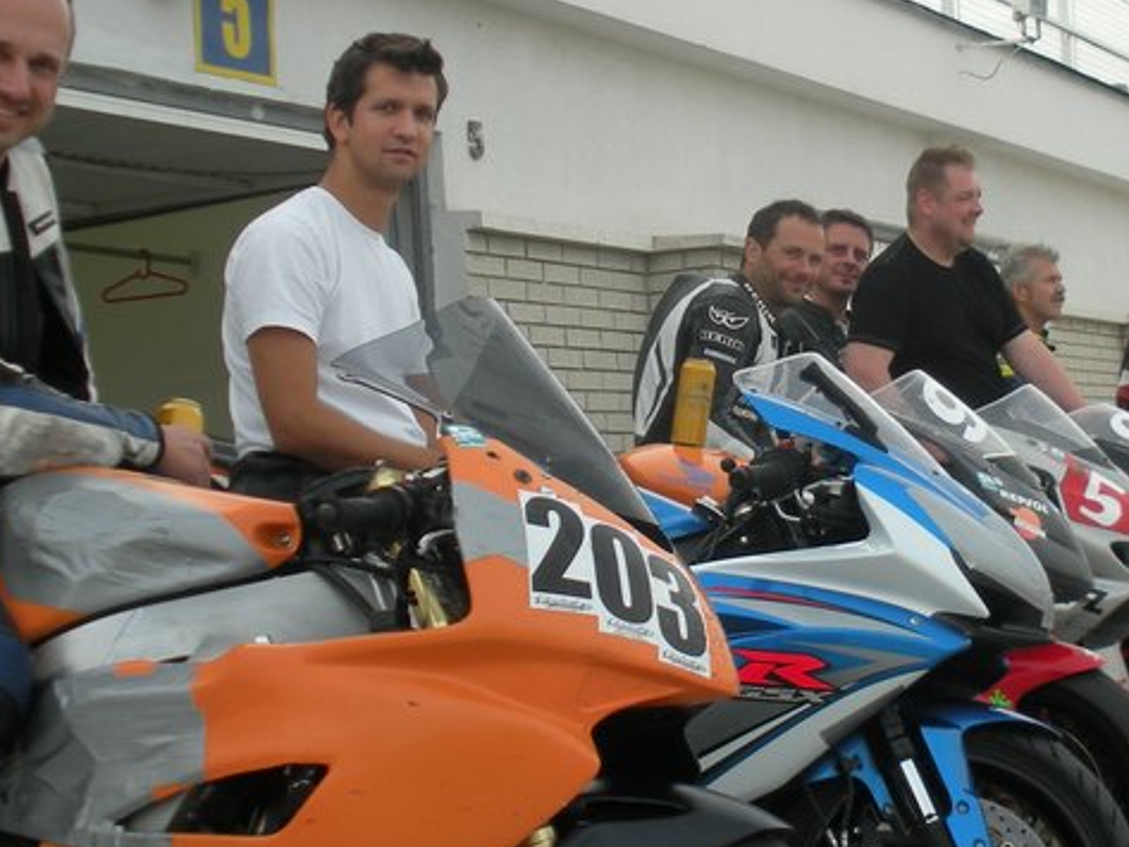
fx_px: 2414
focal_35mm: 74
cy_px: 317
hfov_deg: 26.1
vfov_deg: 19.9
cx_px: 792
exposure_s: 1/214
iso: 64
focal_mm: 6.3
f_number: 3.5
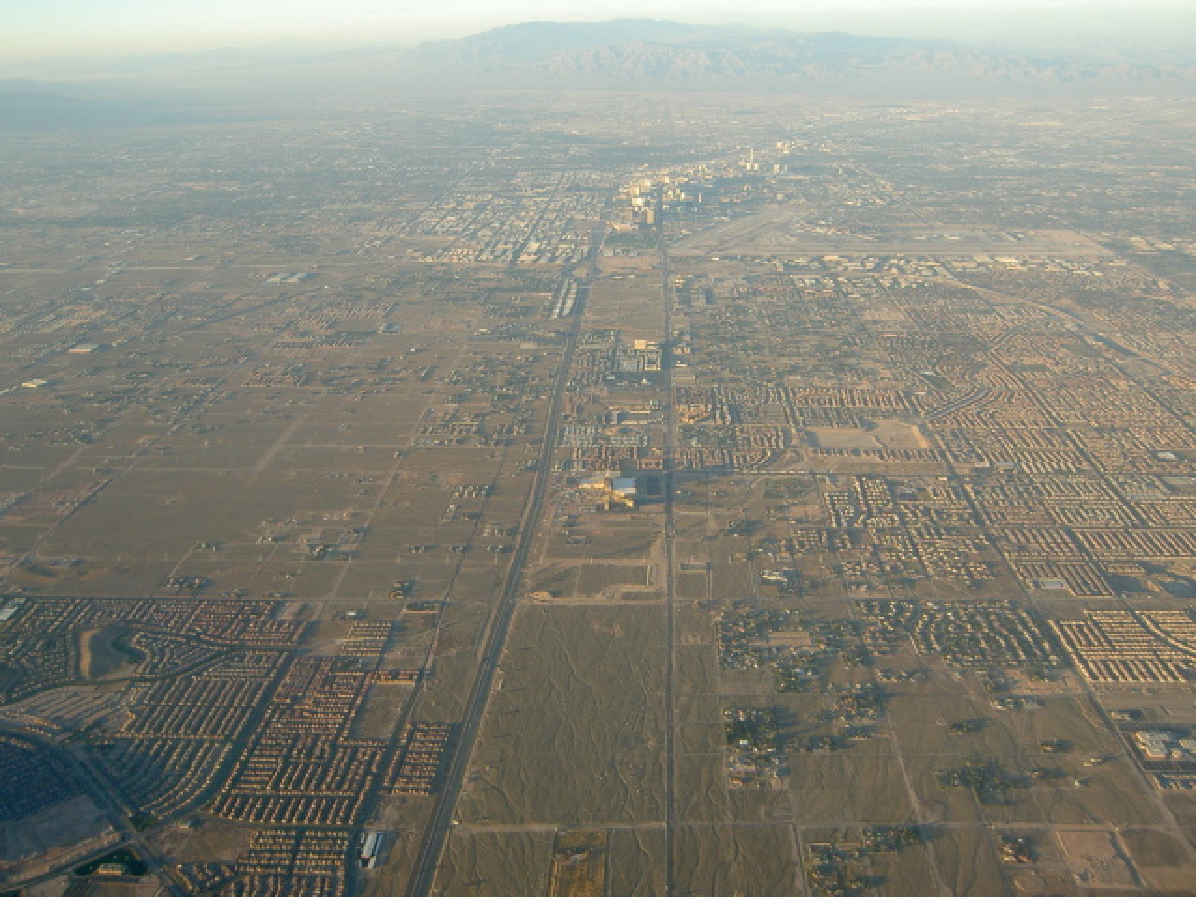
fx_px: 1175
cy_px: 448
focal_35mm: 34
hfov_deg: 54.0
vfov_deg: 41.8
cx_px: 598
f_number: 2.8
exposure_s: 1/200
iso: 50
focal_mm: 5.6
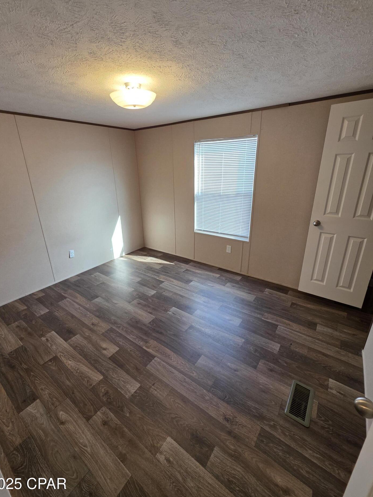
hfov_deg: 85.6
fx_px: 201
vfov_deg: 102.0
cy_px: 241
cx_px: 177
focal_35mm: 14
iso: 125
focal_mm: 2.2
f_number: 1.9
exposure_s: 1/120
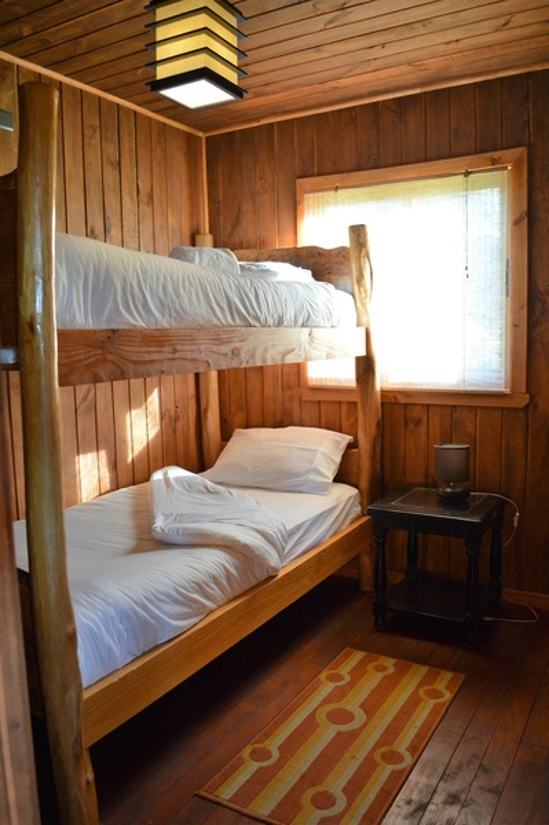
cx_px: 274
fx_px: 619
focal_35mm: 27
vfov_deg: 67.4
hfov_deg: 47.9
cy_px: 412
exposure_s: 1/60
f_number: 3.5
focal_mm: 18
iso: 900
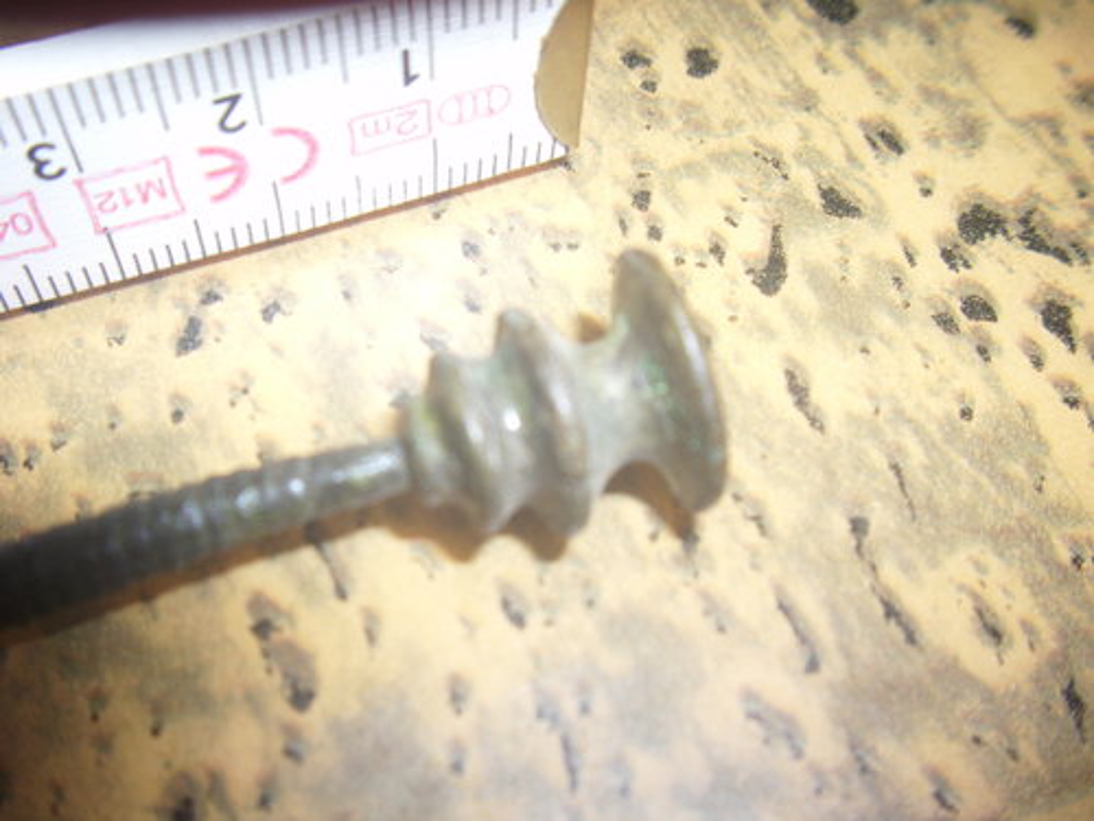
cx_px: 547
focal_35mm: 31
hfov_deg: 58.4
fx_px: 980
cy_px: 410
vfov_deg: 45.4
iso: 50
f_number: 2.8
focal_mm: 6.2
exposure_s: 1/200
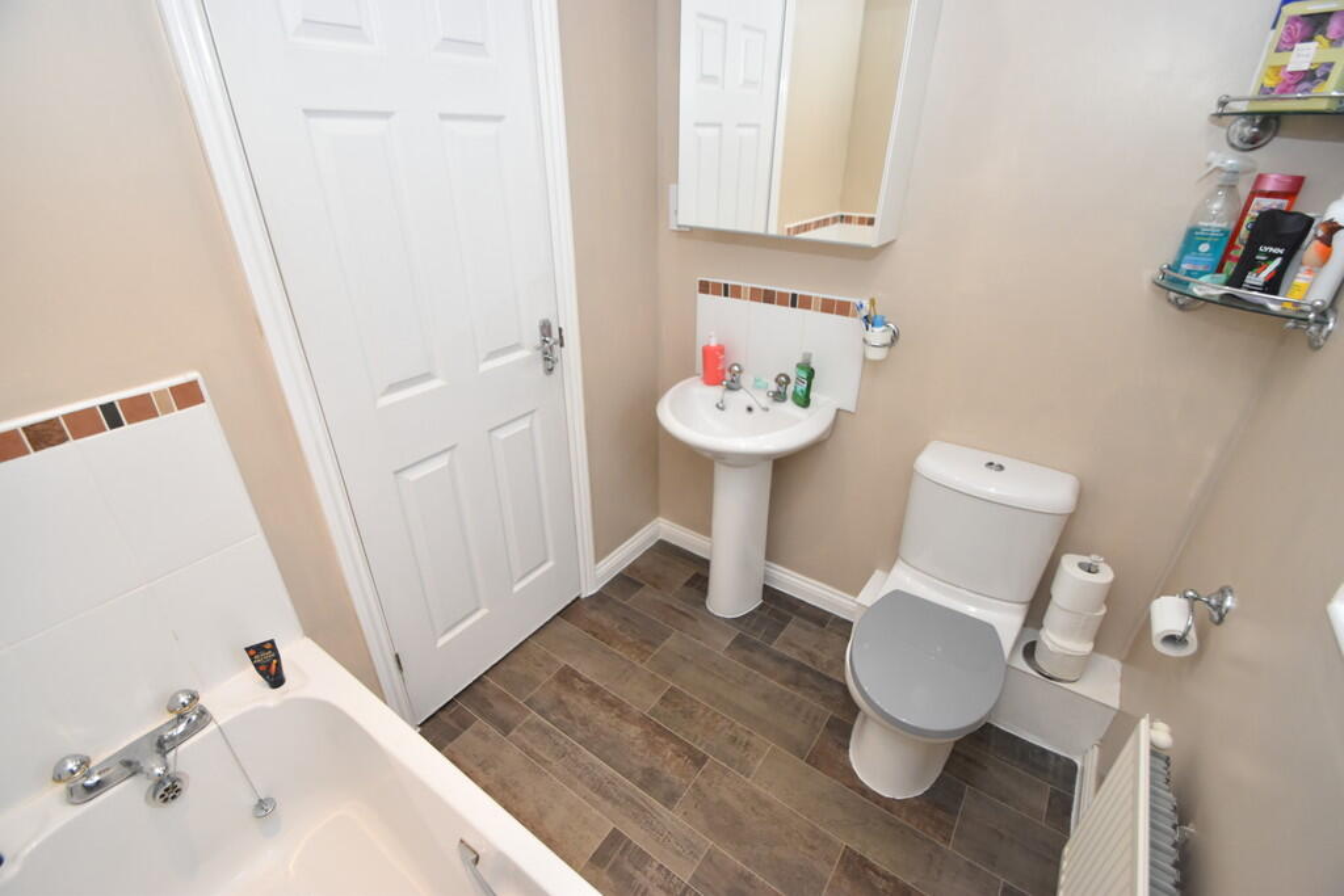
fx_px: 560
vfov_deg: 77.3
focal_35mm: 15
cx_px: 672
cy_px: 448
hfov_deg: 100.4
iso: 800
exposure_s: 1/80
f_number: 4.5
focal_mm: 10
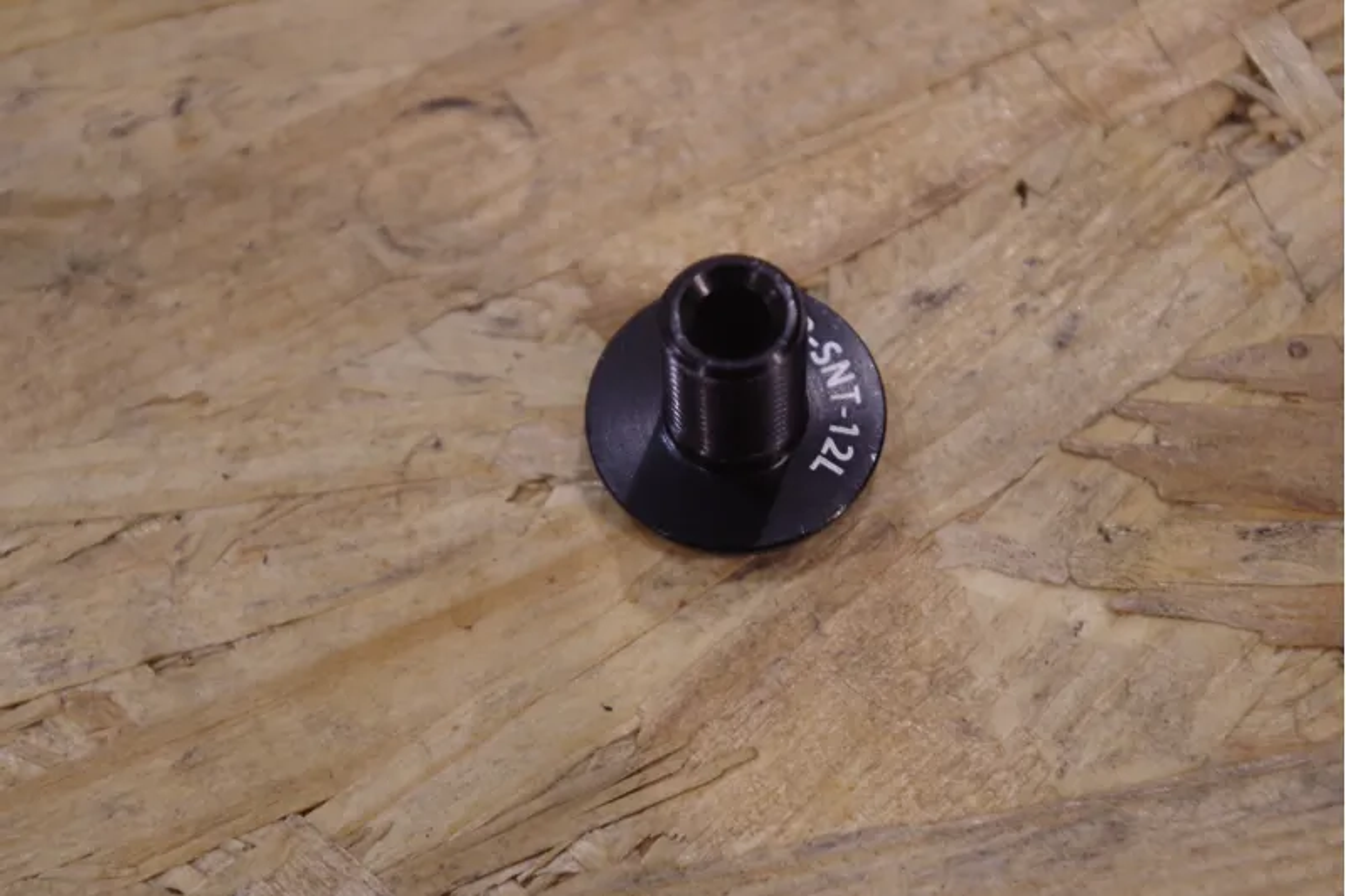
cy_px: 448
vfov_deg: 23.2
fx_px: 2187
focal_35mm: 58
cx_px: 673
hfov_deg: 34.2
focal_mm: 39
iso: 800
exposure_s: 1/50
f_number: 6.3
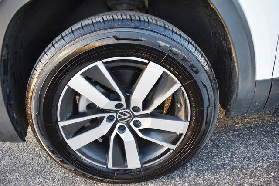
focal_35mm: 27
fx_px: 209
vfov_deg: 48.0
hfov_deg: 67.4
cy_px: 93
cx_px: 140
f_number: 3.5
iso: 800
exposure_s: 1/200
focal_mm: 18
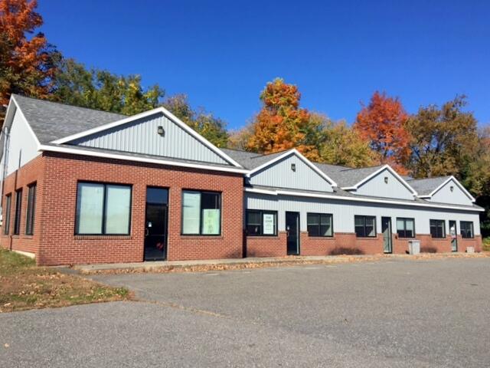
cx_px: 245
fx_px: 411
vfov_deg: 48.2
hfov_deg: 61.7
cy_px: 184
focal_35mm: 29
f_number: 2.2
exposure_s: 1/2262
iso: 25
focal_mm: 4.15
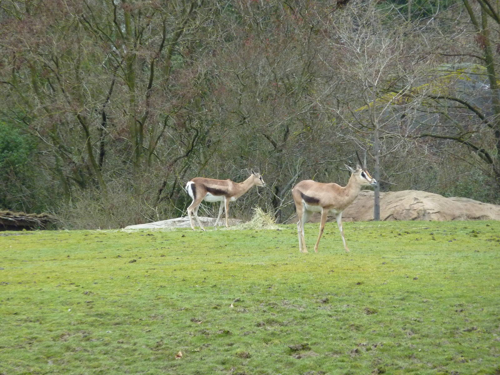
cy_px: 188
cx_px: 250
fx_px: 4333
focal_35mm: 300
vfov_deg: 5.0
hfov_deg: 6.6
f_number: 4.9
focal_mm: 49.2
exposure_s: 1/200
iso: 400
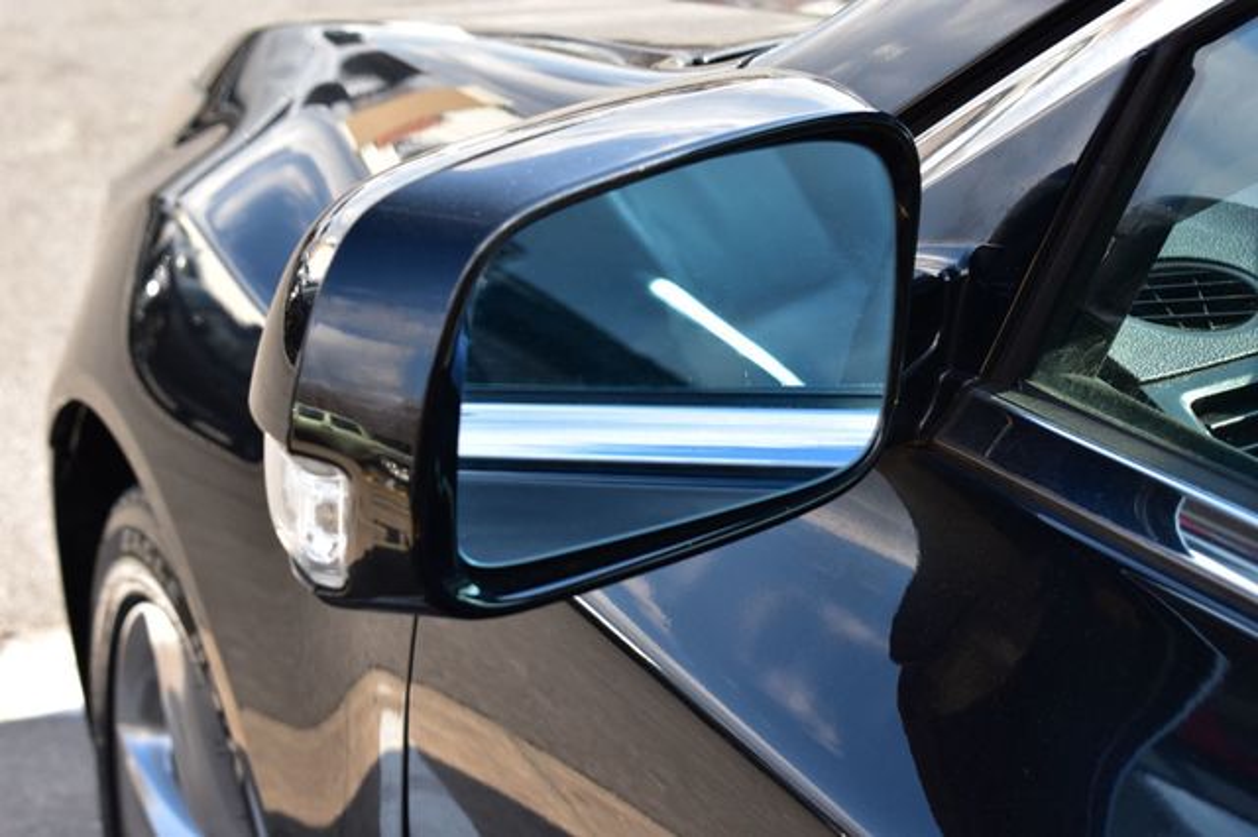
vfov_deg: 18.9
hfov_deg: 28.1
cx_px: 629
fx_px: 2515
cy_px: 418
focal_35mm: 72
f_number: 9
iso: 400
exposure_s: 1/125
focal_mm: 48
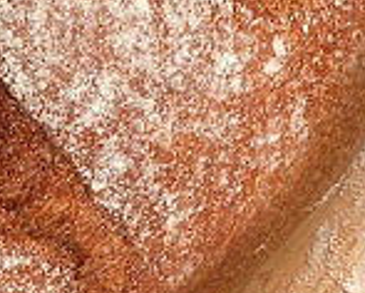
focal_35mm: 513
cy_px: 186
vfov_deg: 3.0
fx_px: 5549
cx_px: 348
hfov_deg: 3.8
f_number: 9
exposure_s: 1/40
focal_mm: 70
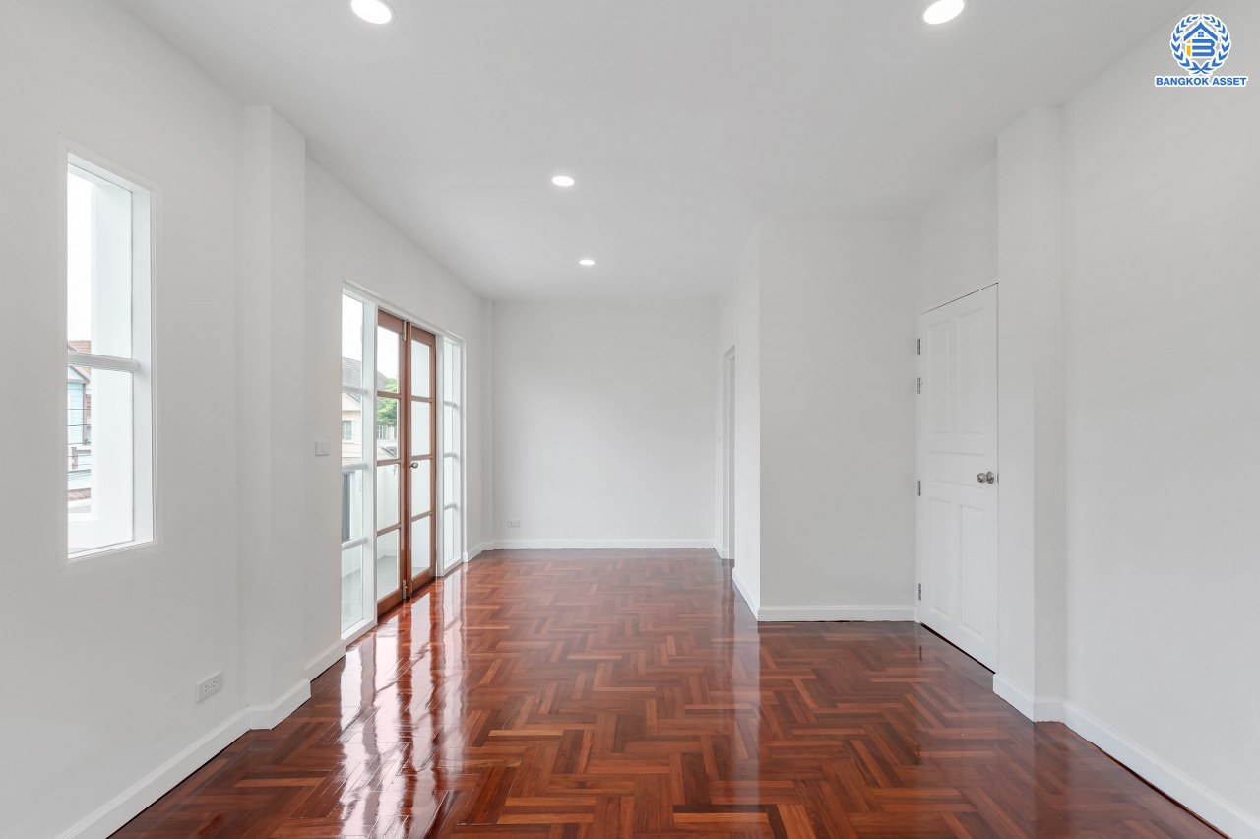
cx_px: 630
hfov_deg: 96.8
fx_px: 560
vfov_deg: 73.7
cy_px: 420
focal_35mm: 16
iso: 100
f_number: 4
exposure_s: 1/320
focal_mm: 16
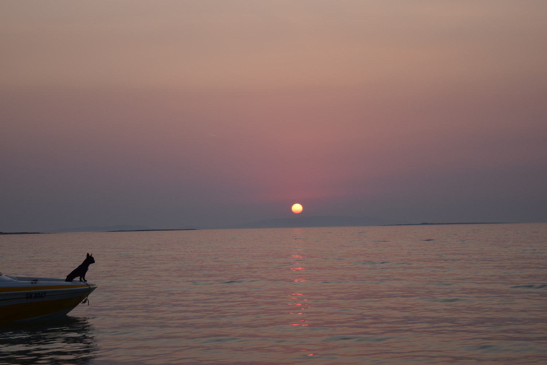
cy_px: 182
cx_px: 274
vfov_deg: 18.2
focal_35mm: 75
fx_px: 1139
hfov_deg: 27.0
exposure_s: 1/125
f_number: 5.6
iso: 100
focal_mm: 50
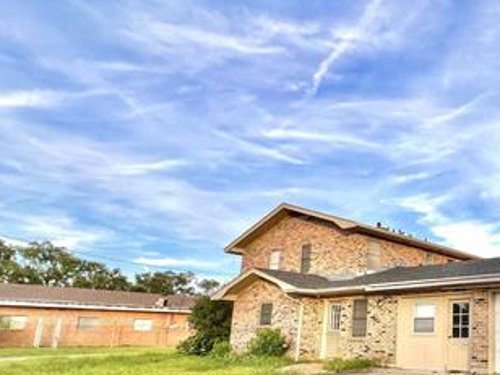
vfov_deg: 50.2
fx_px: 390
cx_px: 484
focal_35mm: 27
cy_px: 256
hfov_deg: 53.5
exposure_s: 1/438
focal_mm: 1.57
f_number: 1.8
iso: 32
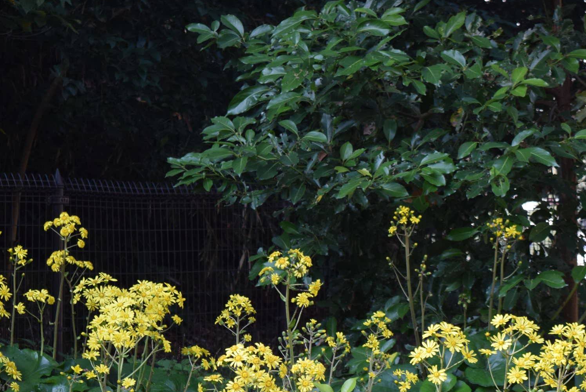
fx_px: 2688
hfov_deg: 12.4
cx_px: 354
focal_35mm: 165
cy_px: 312
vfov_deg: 8.3
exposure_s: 1/160
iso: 400
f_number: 6.3
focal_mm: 55
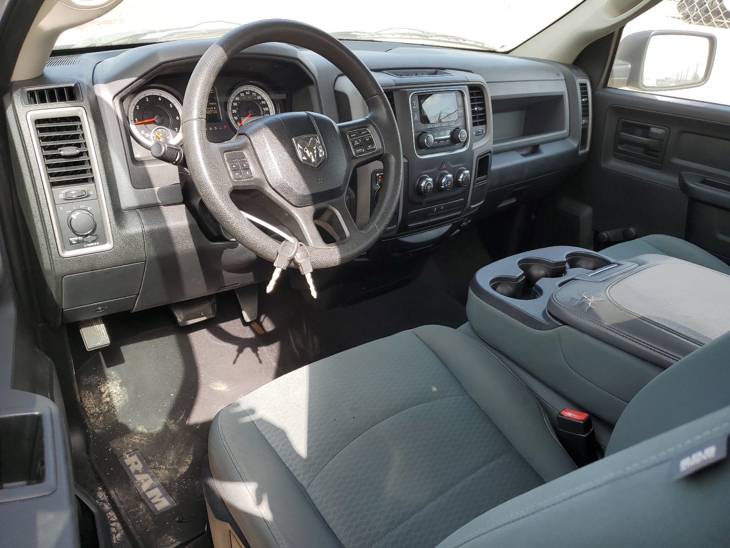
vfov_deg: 53.1
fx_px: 548
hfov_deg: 67.3
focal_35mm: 26
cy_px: 274
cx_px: 365
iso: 50
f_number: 1.5
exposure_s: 1/370
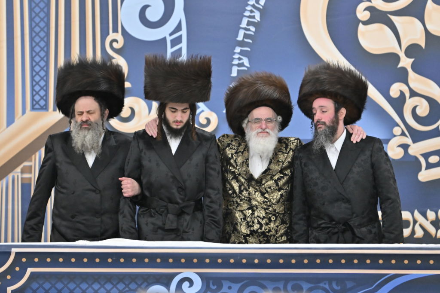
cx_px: 220
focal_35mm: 300
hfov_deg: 6.9
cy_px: 146
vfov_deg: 4.6
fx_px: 3665
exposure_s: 1/400
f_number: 2.8
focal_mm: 200
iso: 1250
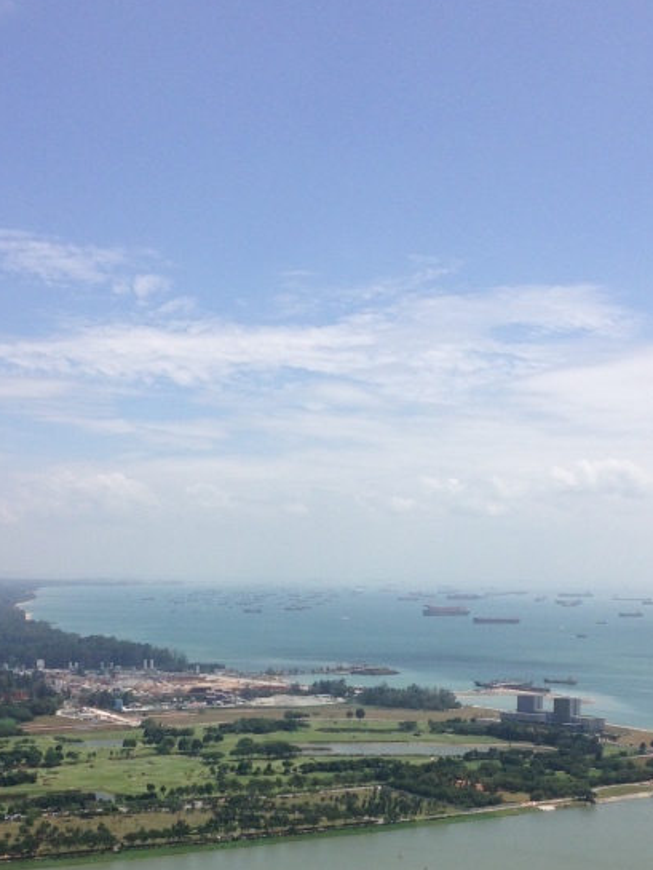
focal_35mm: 62
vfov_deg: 30.8
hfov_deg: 23.7
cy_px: 632
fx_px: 1559
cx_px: 327
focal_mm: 4.12
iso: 50
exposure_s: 1/3195
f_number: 2.4
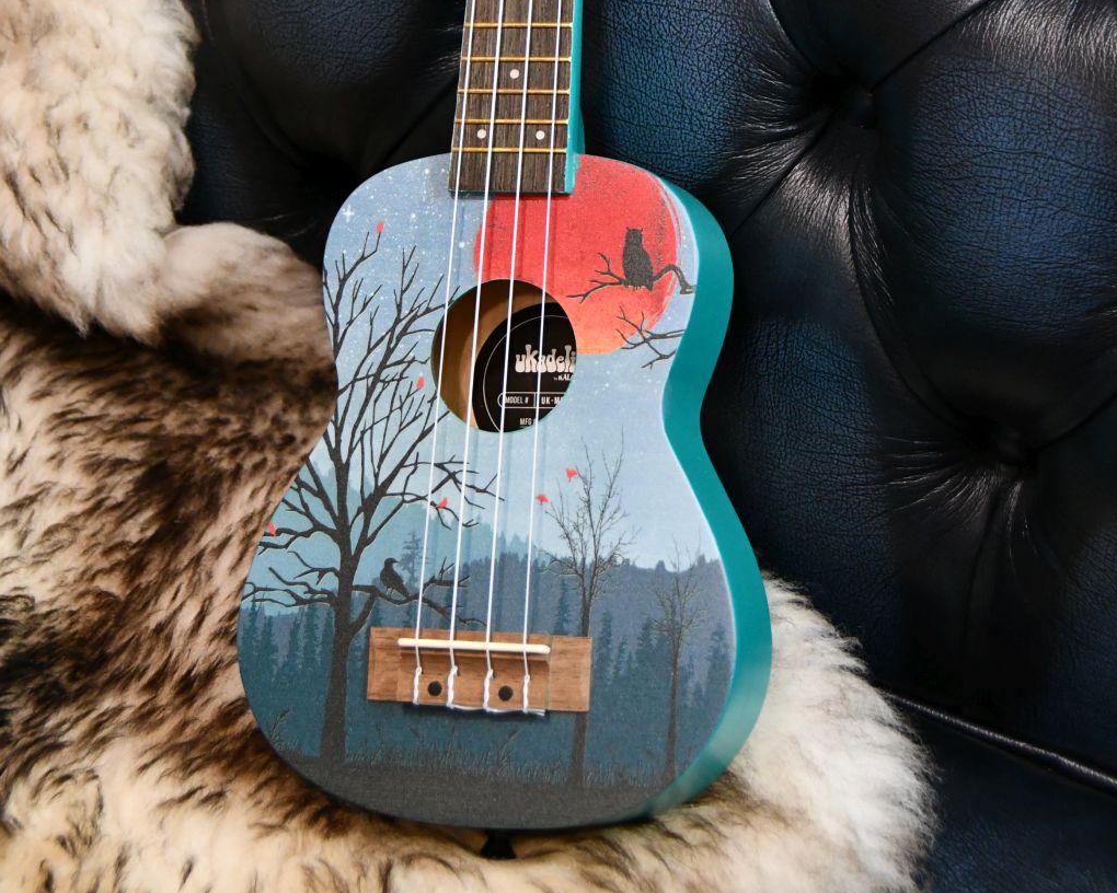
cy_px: 146
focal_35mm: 106
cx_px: 560
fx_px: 3504
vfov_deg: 14.4
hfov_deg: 18.1
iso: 3200
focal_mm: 50
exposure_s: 1/125
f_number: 4.8
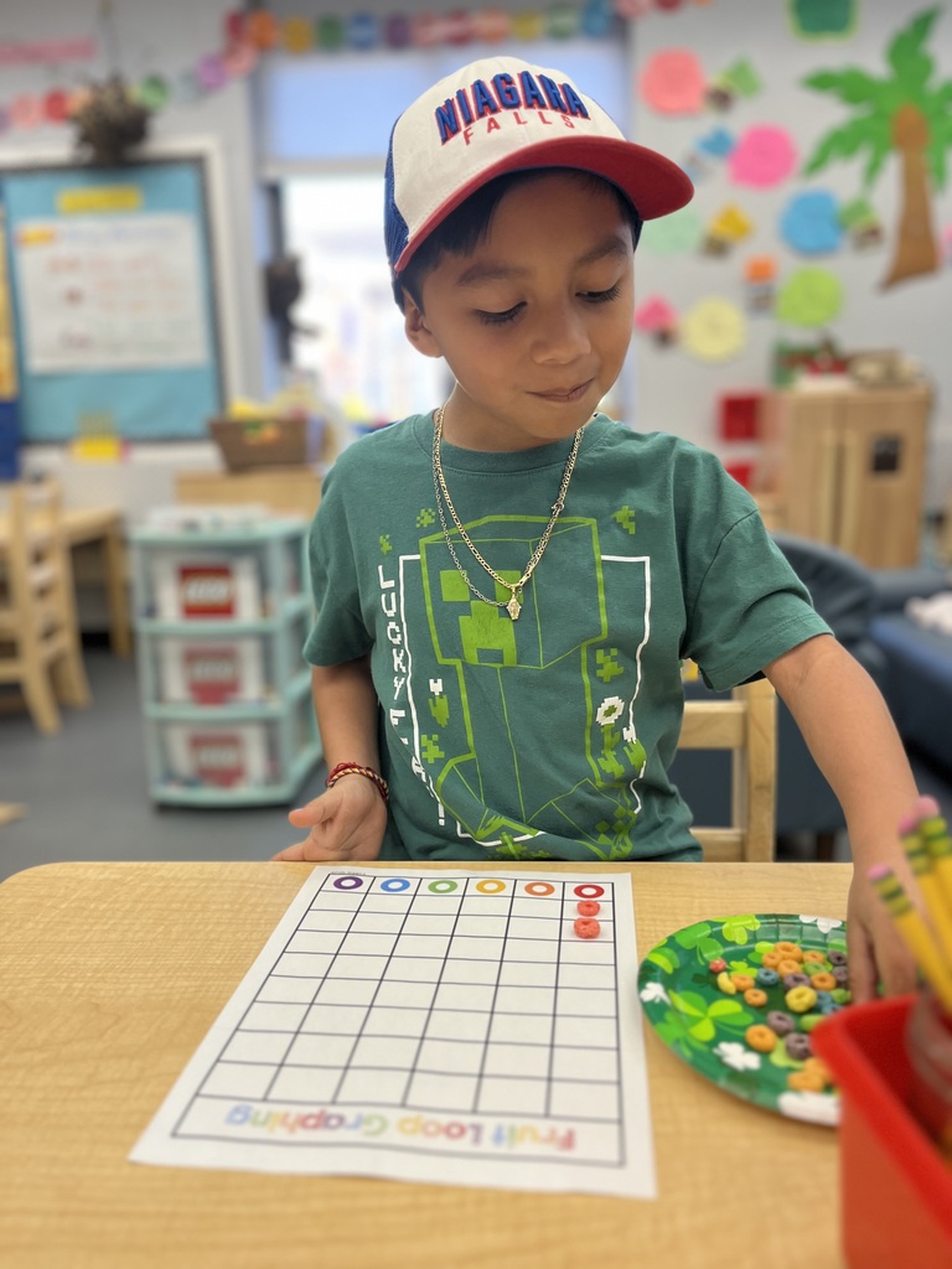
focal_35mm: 26
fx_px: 953
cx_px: 476
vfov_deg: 67.3
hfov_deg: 53.1
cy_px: 634
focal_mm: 5.1
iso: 125
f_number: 1.6
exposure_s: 1/120
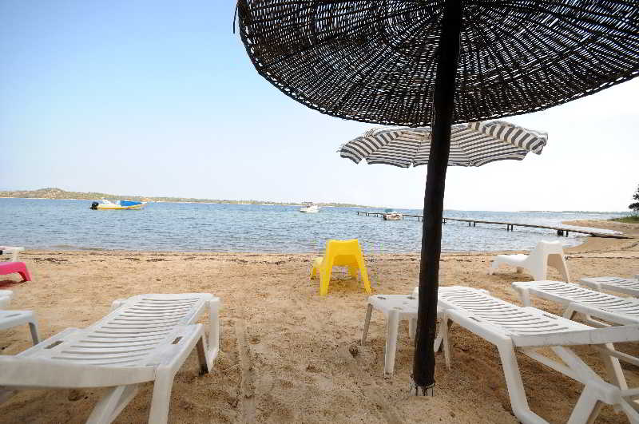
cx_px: 320
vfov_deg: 77.2
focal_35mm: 15
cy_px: 212
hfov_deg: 100.5
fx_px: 266
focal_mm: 10
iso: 500
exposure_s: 1/500
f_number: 8
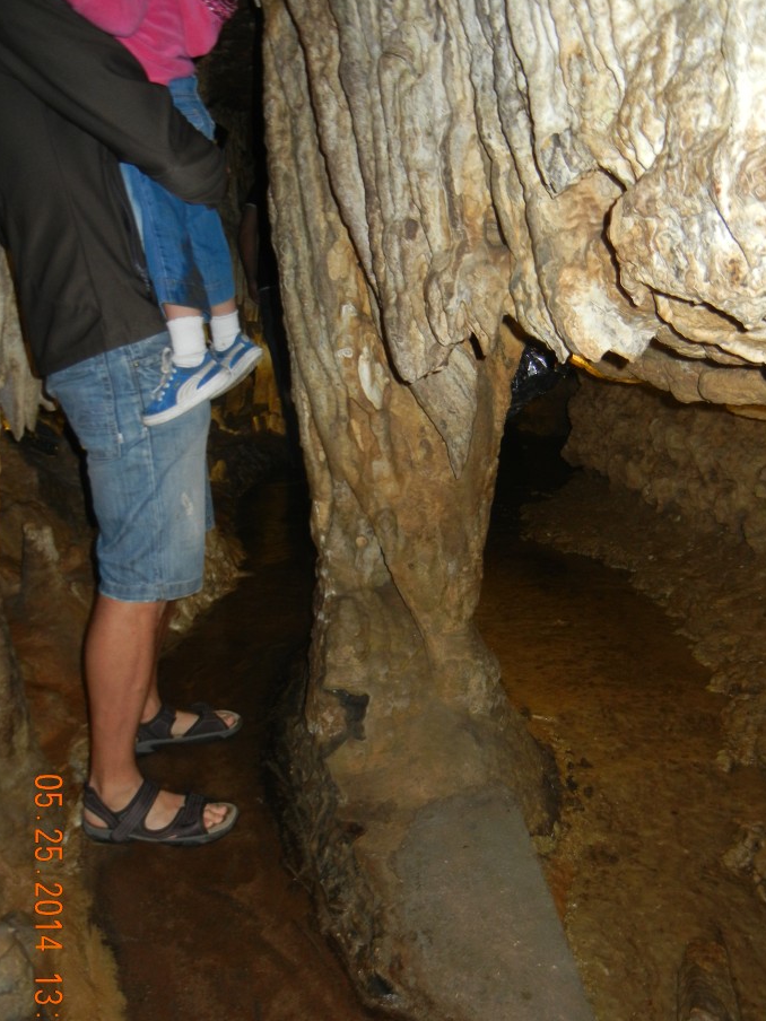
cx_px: 392
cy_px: 551
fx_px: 1003
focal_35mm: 34
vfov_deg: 53.9
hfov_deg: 41.8
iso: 200
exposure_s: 1/30
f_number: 3.5
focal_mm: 5.4
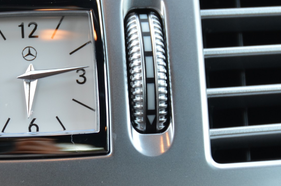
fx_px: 2533
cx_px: 19
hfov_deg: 6.3
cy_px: 61
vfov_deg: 4.2
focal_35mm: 325
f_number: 5.3
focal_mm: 95
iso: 400
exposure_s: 1/60
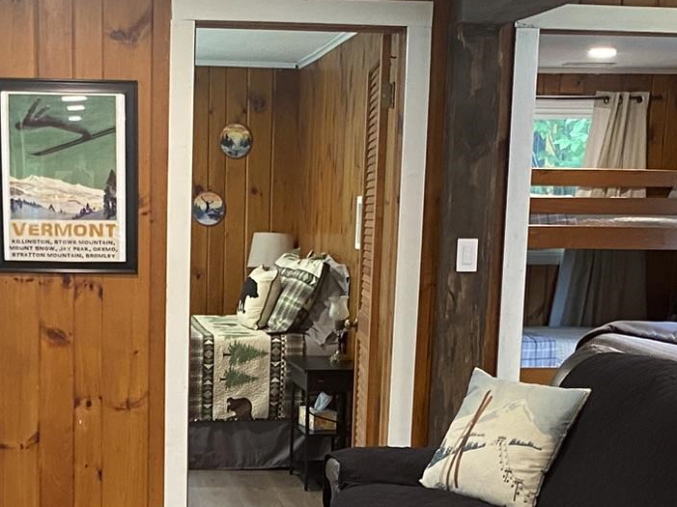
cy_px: 530
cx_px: 215
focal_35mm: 76
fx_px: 1486
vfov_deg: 18.7
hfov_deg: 25.5
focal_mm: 4.25
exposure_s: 1/60
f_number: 1.8
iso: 320
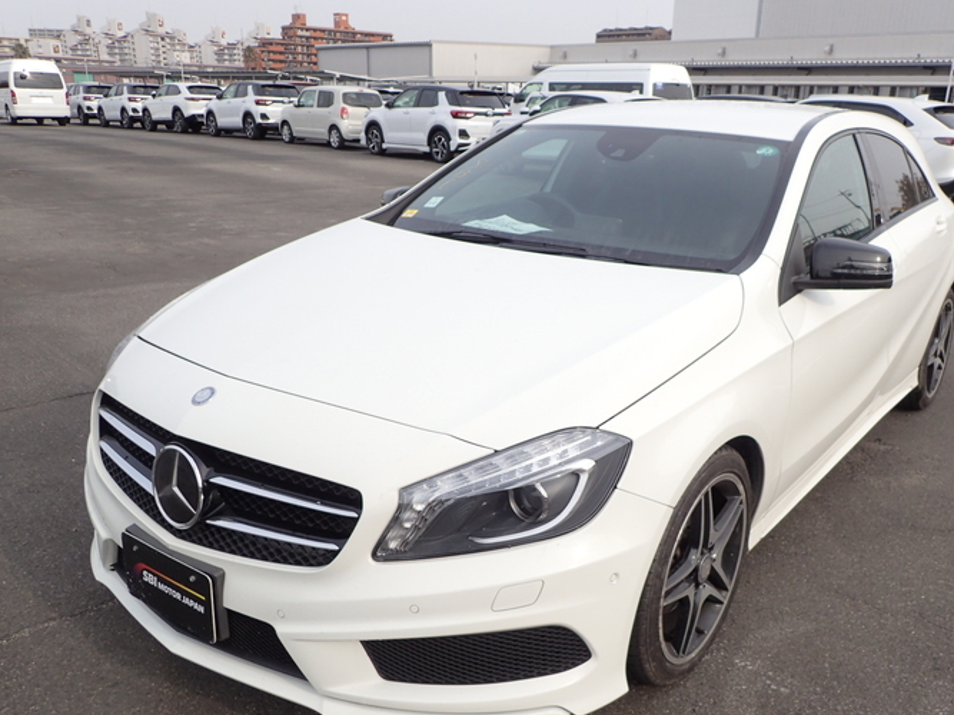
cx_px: 529
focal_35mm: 30
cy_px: 426
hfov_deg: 59.8
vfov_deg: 46.5
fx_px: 827
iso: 100
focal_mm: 4.5
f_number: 2.8
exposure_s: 1/800
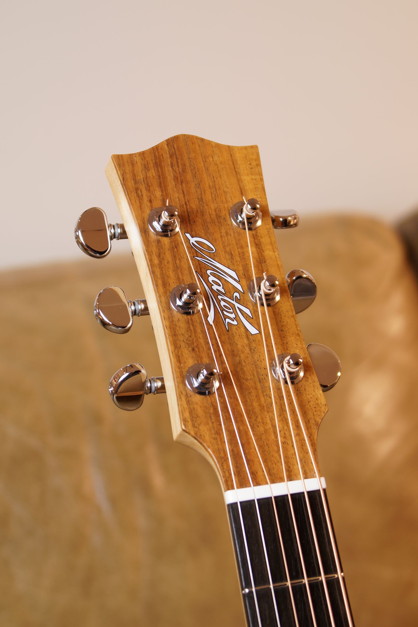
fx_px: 1585
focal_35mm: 91
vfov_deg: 22.4
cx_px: 210
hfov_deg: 15.0
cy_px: 314
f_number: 5
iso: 100
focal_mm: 60
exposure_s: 1/10
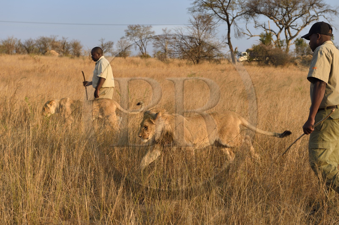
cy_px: 112
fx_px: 659
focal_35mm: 70
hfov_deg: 28.9
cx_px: 170
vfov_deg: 19.4
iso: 200
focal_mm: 70
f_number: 8
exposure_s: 1/250
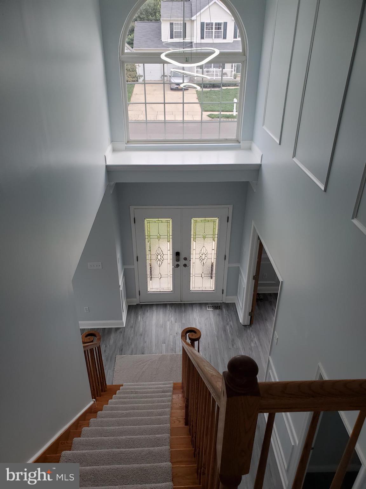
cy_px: 244
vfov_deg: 67.3
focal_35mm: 26
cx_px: 183
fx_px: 367
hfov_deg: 53.1
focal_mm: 4.3
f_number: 2.4
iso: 50
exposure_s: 1/181
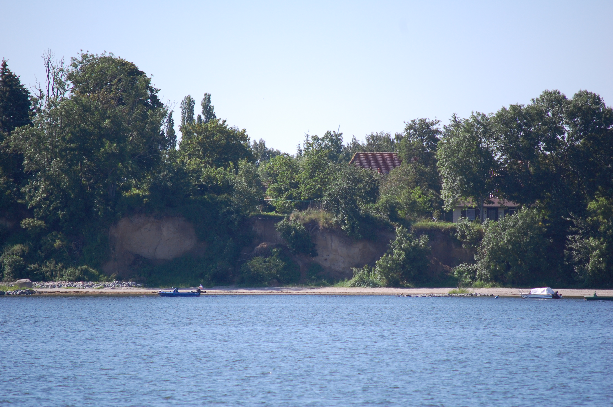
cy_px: 204
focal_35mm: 300
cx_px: 306
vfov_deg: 4.6
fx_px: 5104
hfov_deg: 6.9
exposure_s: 1/1000
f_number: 5.6
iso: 400
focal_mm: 200
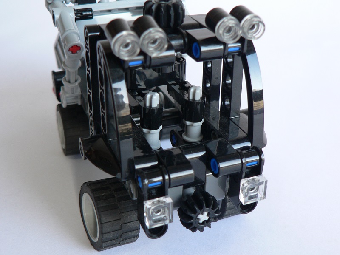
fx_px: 511
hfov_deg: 36.8
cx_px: 170
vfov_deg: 28.0
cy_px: 128
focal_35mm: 52
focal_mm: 8.7
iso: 100
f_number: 2.8
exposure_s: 1/30
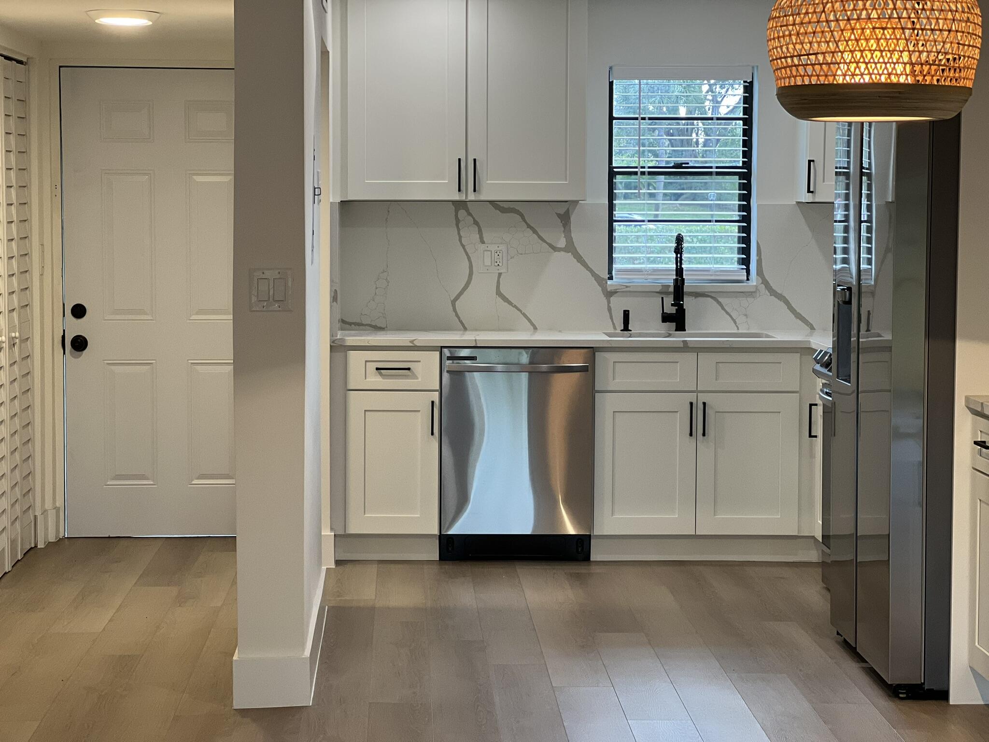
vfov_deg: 19.1
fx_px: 2200
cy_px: 371
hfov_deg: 25.3
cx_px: 494
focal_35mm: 77
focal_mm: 9
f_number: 2.8
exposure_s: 1/120
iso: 250
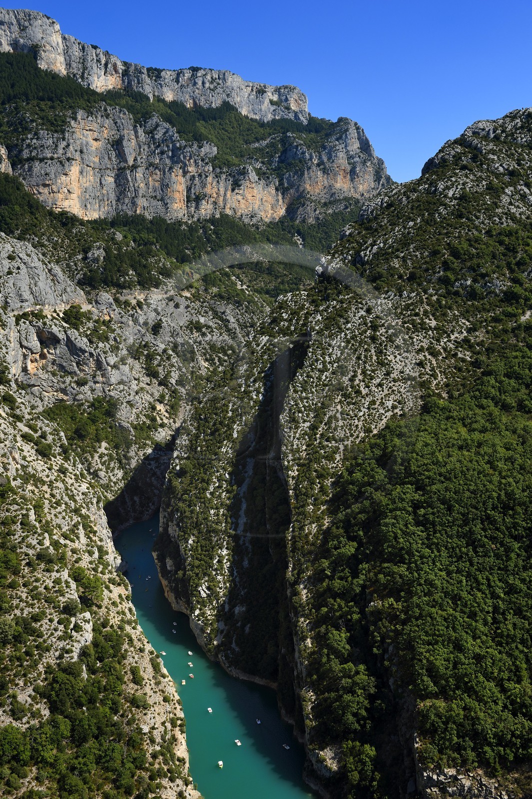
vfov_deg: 55.8
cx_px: 266
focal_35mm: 34
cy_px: 400
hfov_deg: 38.8
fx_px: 754
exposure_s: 1/800
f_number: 7.1
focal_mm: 34
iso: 400
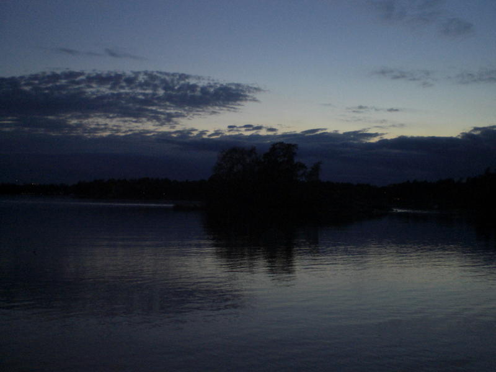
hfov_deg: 49.0
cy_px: 186
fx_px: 544
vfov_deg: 37.7
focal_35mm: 38
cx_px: 248
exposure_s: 1/60
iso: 200
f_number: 3.1
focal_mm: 6.3
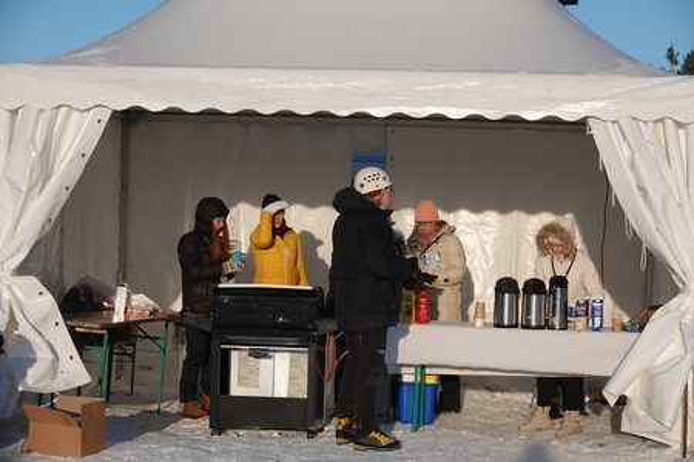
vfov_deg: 14.1
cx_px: 347
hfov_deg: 21.0
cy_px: 231
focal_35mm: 97
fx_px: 1870
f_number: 3.5
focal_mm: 35.68
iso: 100
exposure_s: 1/1250
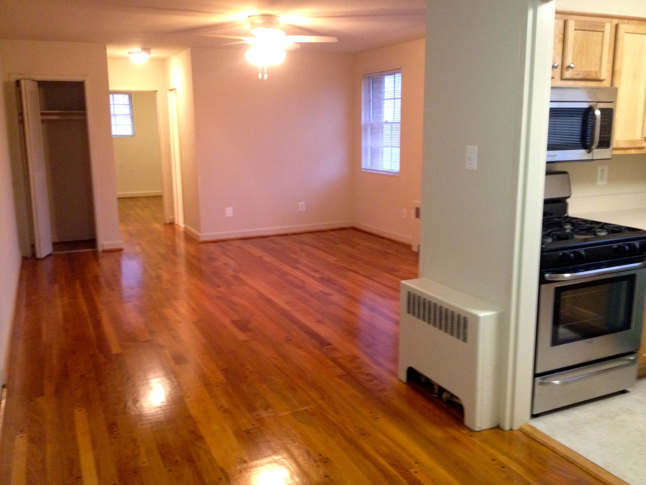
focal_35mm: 35
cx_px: 323
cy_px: 242
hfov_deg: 52.6
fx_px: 653
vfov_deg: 40.7
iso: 320
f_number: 2.4
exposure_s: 1/20
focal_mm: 4.28
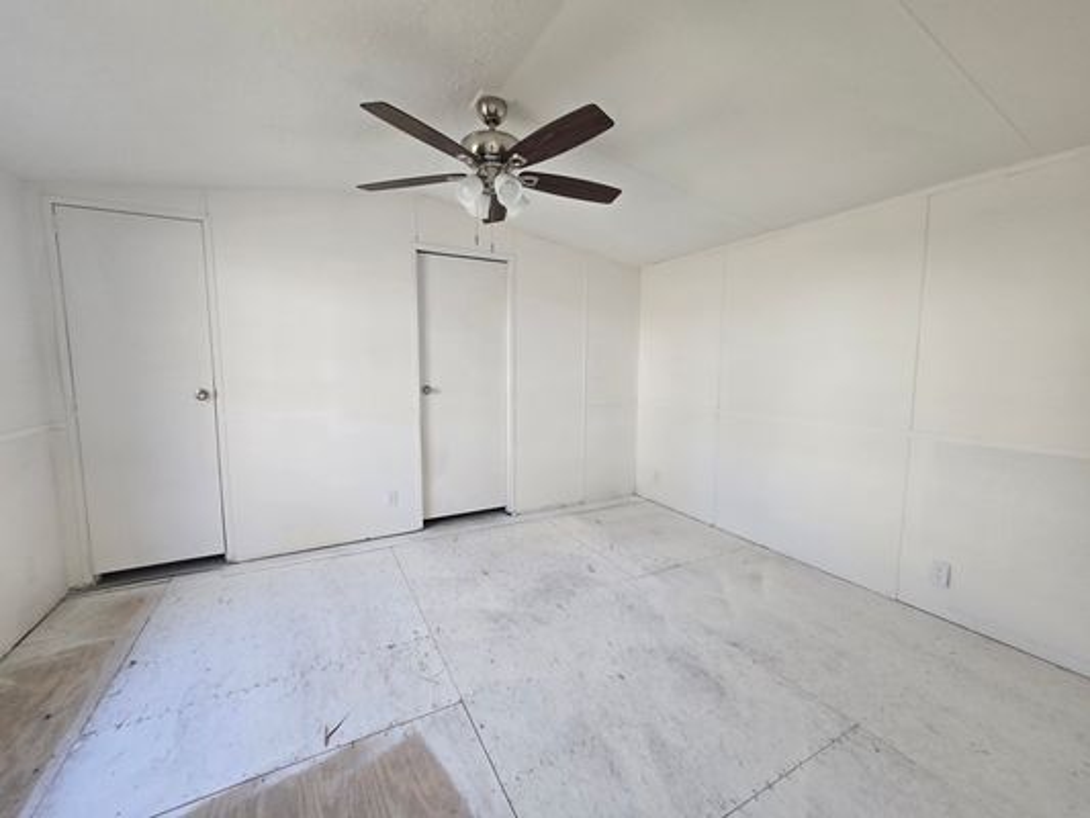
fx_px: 409
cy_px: 409
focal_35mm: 13
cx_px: 545
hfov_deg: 106.2
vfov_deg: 89.9
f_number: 2.2
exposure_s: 1/60
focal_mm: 2.2
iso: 80
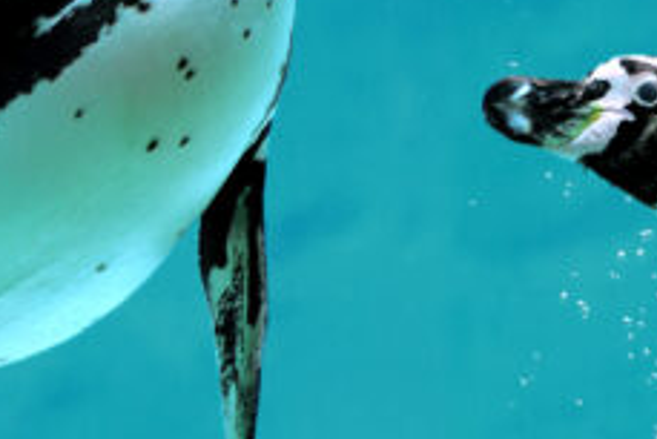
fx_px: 5734
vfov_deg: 4.4
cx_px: 410
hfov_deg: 6.6
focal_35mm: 314
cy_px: 141
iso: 100
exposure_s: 1/350
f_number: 4
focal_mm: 80
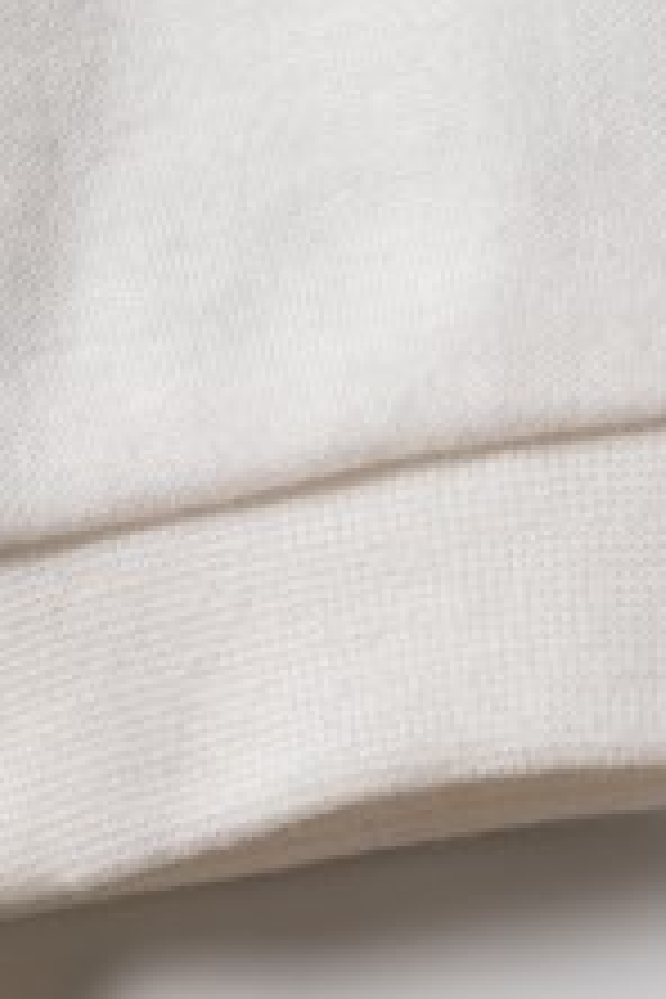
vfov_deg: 15.2
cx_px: -36
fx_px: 3746
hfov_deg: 10.1
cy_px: 367
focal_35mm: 135
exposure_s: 1/125
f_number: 9
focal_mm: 50
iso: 250
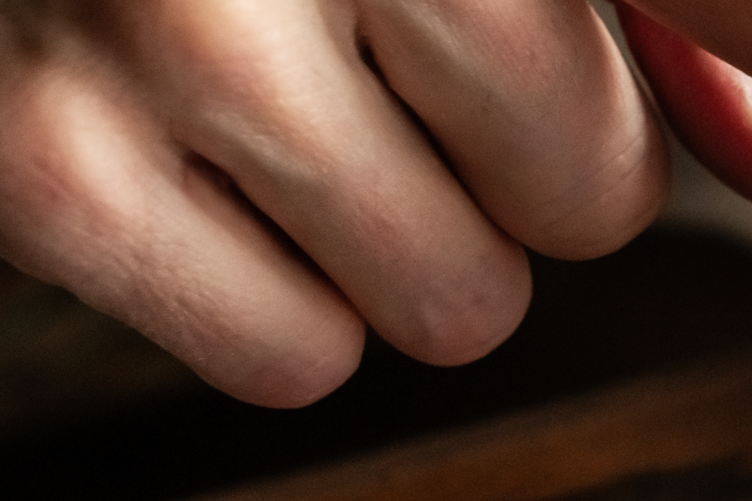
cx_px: 998
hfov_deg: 20.7
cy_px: 120
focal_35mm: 89
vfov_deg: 15.3
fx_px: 1859
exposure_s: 1/125
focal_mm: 24
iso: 1250
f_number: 3.5
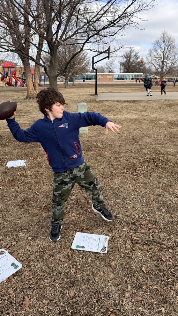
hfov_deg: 42.9
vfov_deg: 69.9
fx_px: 227
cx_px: 88
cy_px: 154
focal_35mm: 27
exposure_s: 1/1812
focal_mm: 6.76
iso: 80
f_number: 1.78
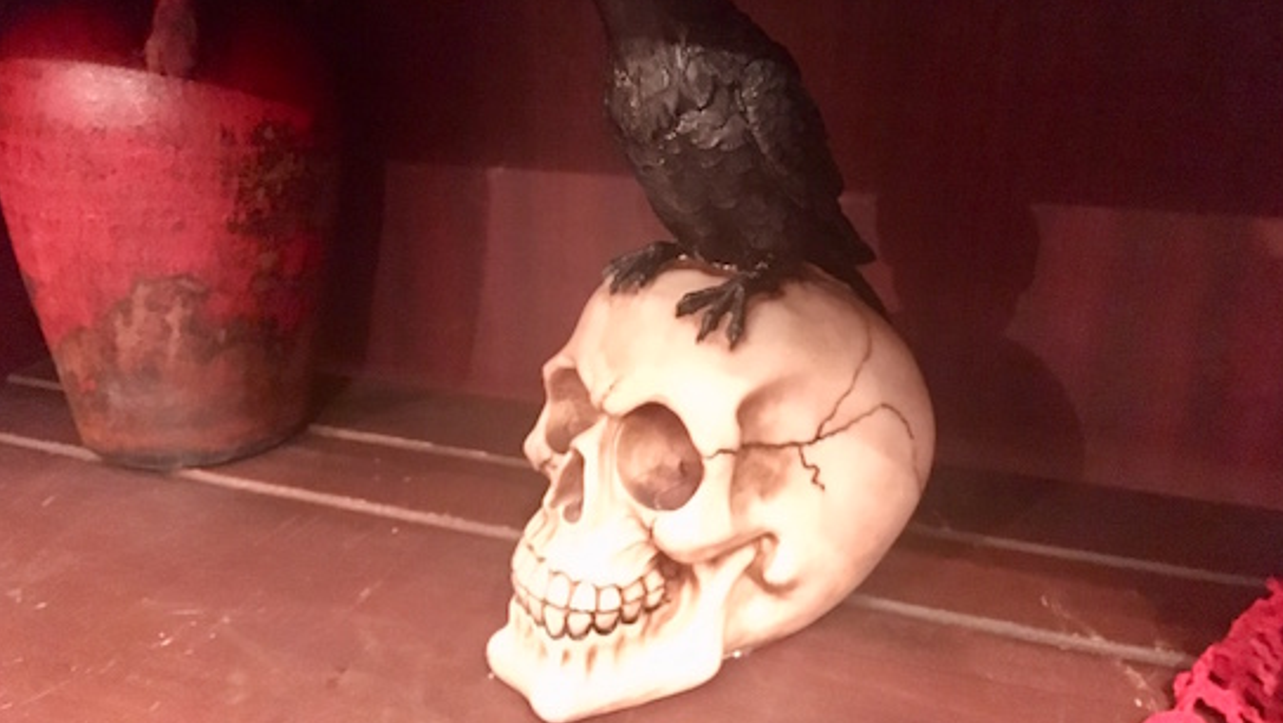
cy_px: 266
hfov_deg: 61.0
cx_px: 643
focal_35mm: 32
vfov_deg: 36.5
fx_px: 1089
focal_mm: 4.15
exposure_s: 1/15
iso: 1600
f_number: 2.2
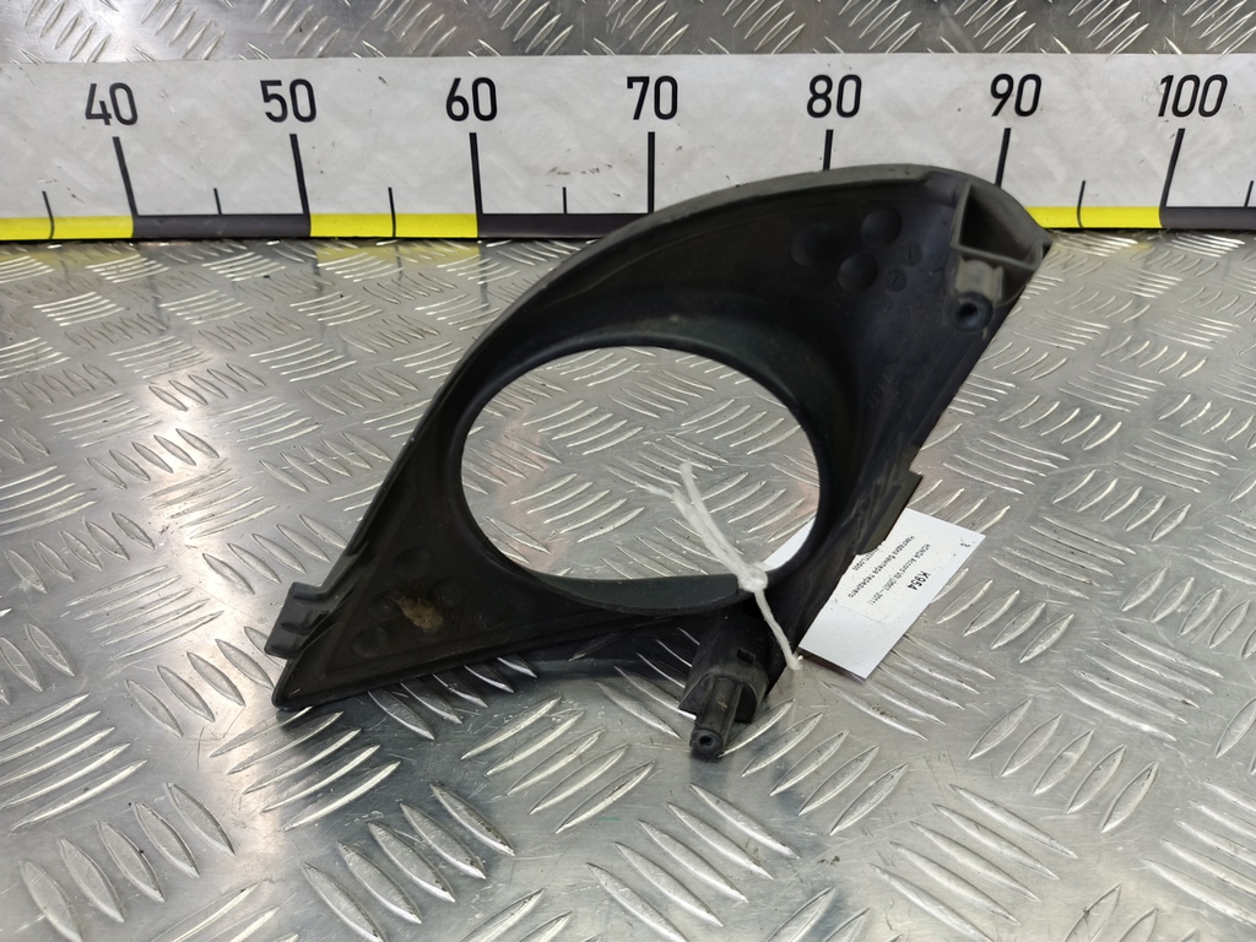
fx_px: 980
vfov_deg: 51.4
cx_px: 628
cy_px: 471
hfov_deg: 65.3
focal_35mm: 27
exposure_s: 1/33.3
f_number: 1.6
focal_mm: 4.11
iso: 168
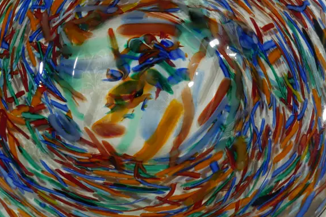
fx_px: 706
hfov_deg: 25.9
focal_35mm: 78
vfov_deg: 17.5
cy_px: 112
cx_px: 116
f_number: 4.6
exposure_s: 1/80
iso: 200
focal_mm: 21
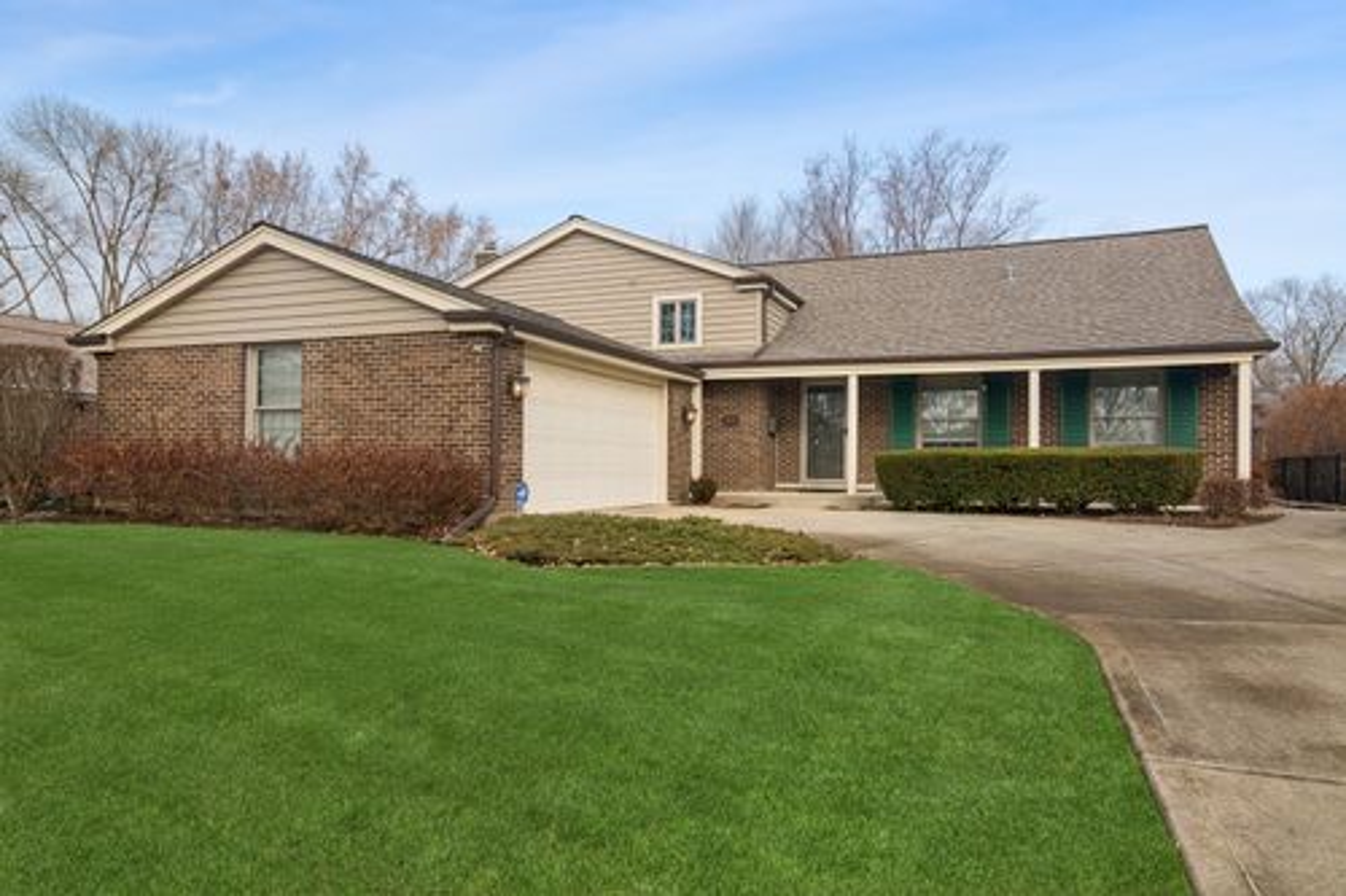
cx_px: 673
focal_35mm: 24
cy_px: 448
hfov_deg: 73.8
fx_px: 897
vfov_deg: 53.1
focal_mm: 16
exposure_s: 1/160
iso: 200
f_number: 8
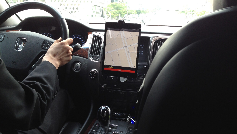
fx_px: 226
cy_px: 78
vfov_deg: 32.8
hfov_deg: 55.3
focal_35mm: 36
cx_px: 119
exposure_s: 1/120
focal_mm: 4.12
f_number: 2.4
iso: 80
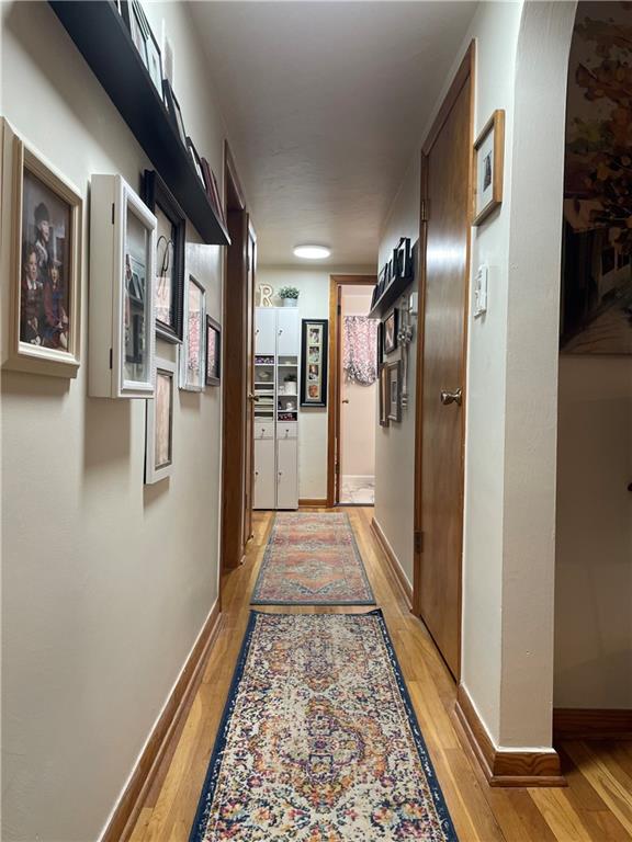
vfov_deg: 67.3
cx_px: 316
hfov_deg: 53.1
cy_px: 421
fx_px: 633
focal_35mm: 26
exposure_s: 1/60
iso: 80
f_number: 1.6
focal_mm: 4.2
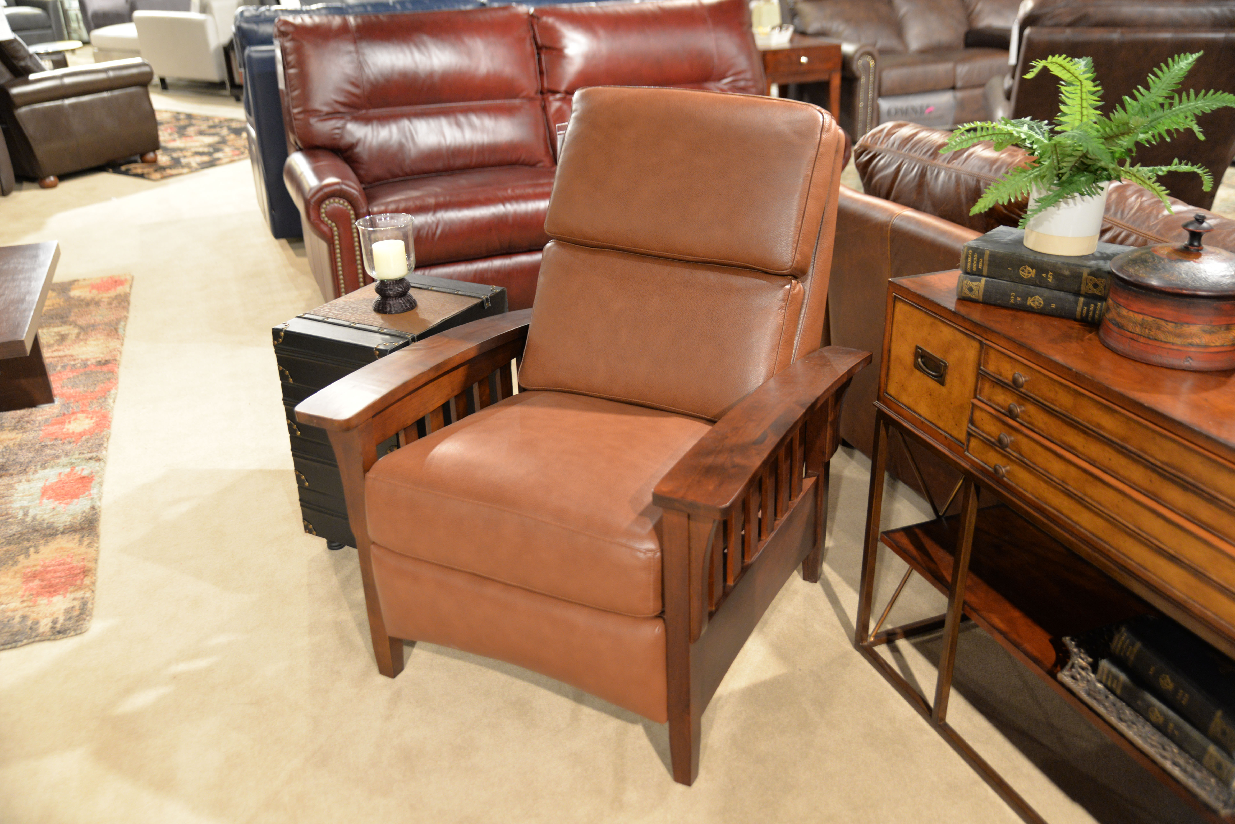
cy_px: 412
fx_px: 1098
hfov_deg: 58.7
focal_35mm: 32
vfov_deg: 41.1
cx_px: 618
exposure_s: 1/40
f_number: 3.2
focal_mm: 32
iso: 1600
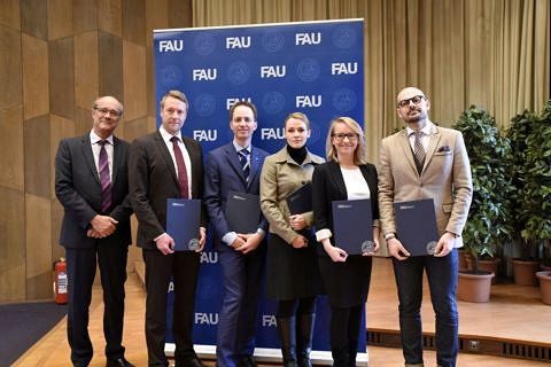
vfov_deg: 36.9
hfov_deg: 53.1
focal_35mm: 36
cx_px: 276
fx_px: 551
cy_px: 184
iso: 3200
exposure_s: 1/30
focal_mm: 36
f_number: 5.6
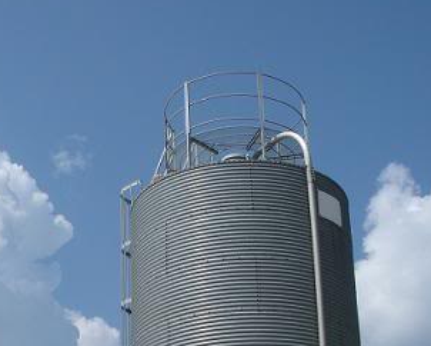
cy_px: 369
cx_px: 97
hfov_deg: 22.2
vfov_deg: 17.5
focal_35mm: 85
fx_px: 1085
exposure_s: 1/430
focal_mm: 6.3
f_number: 5.6
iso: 64
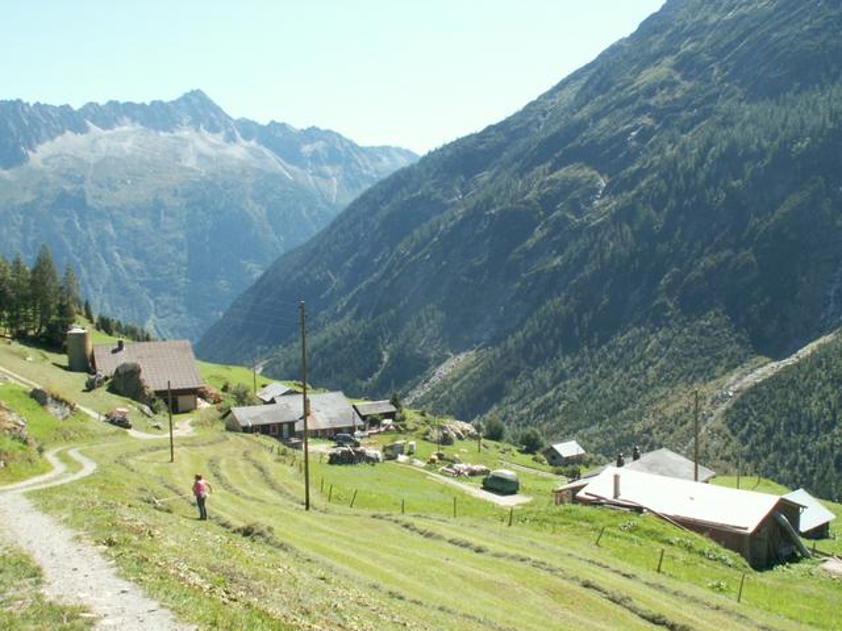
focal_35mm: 35
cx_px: 421
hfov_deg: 52.6
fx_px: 851
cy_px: 316
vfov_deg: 40.7
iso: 50
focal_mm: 5.86
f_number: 5
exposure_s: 1/125
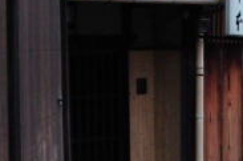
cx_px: 293
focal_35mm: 164
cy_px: 82
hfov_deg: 12.3
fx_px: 1105
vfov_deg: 8.3
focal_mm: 25
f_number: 3.8
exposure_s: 1/30
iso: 1100
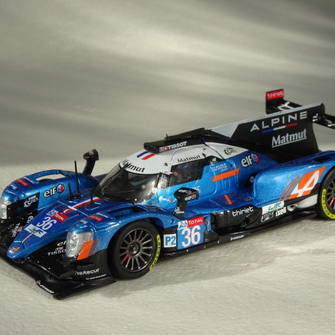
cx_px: 177
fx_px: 1226
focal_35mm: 112
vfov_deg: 15.6
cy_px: 171
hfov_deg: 15.6
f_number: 8
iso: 80
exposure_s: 1/250
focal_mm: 15.45
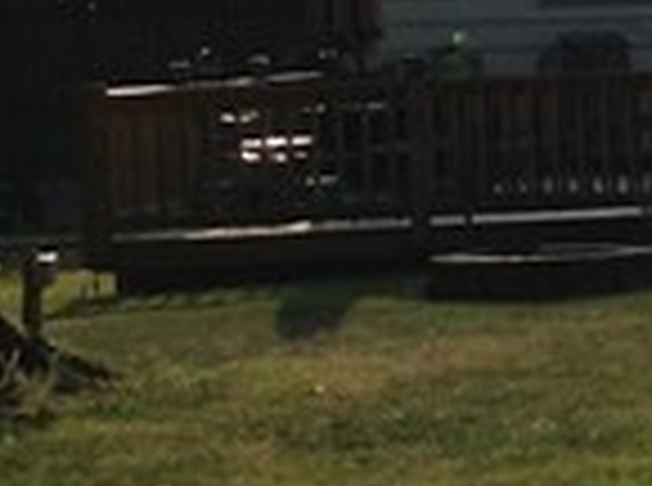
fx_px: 4397
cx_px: 1574
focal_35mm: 234
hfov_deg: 7.9
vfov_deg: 6.3
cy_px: -18
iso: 25
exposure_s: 1/1136
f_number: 2.4
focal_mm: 3.3
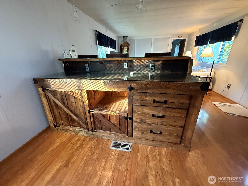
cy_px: 93
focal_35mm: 14
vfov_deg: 85.7
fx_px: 100
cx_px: 124
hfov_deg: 102.1
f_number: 2.2
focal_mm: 2.22
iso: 1000
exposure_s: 1/60
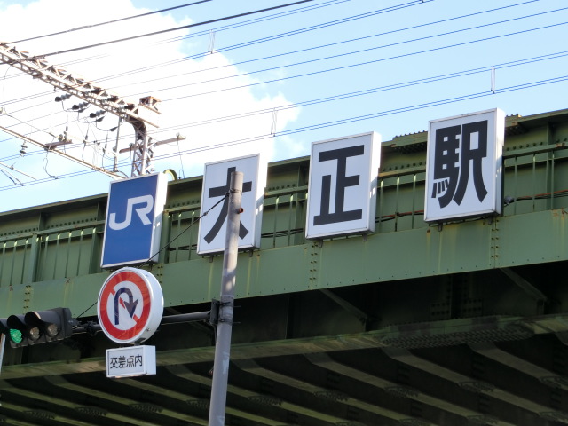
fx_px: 1526
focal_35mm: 93
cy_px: 213
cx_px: 284
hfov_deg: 21.1
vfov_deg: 15.9
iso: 80
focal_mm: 16.5
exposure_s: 1/125
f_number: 5.6
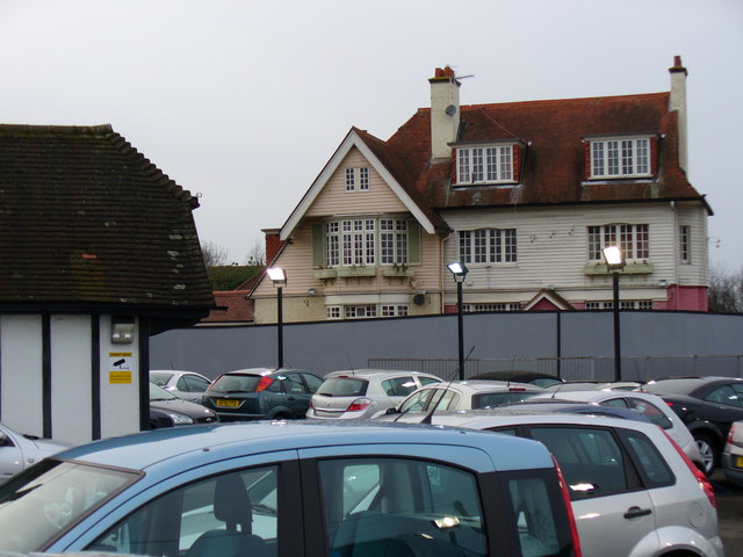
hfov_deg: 32.2
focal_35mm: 60
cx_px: 372
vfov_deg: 24.4
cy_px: 278
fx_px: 1288
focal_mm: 9.9
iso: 80
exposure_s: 1/100
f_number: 3.1
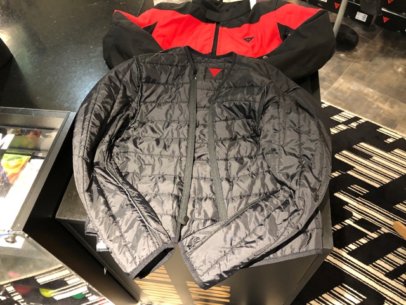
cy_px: 152
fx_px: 328
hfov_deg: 63.4
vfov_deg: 49.7
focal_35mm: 28
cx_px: 203
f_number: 1.8
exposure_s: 1/15
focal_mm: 4
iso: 100
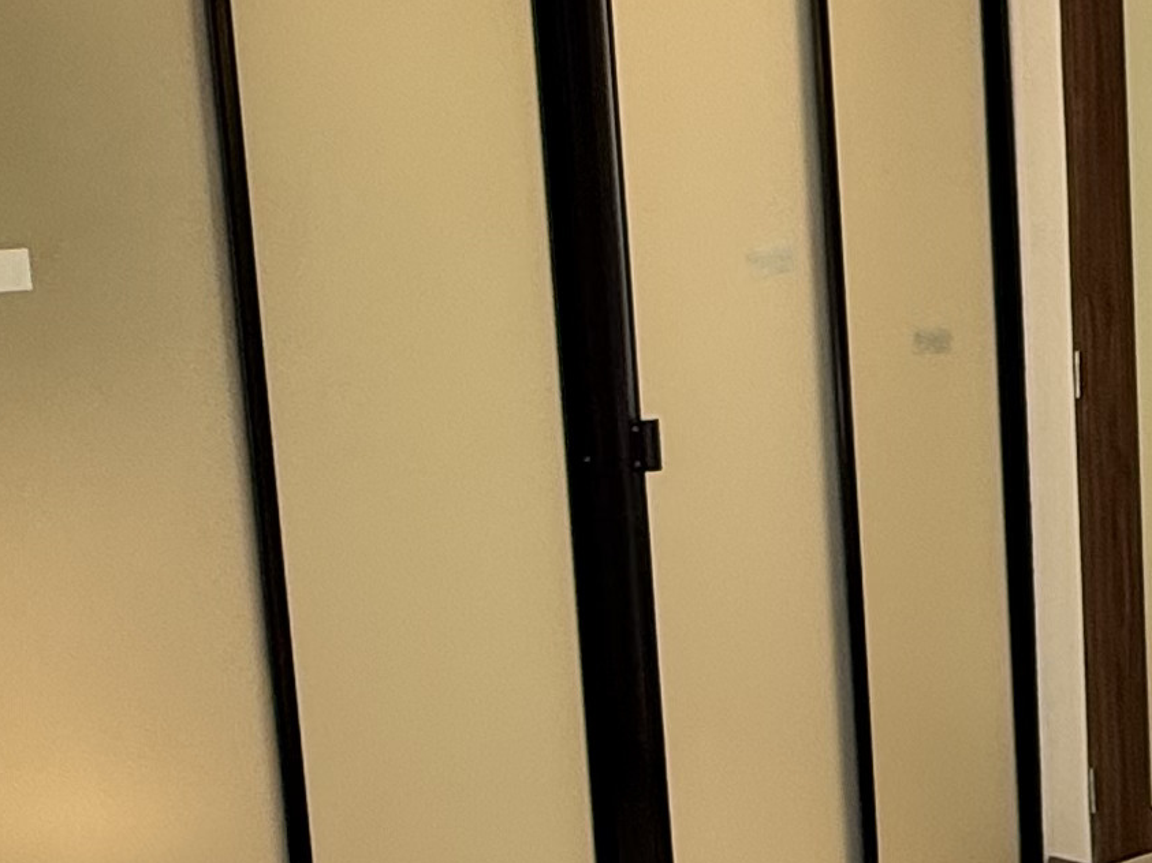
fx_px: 2229
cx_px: 1339
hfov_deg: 26.2
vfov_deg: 21.9
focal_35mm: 67
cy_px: 445
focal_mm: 2.22
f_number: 2.2
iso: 160
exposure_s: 1/99
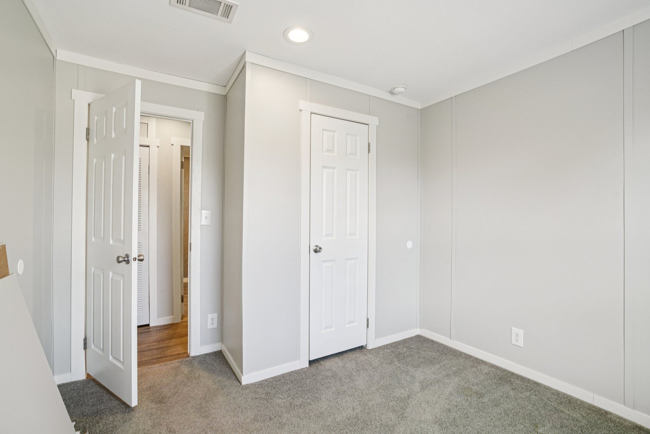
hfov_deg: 96.7
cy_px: 217
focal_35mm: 16
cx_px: 325
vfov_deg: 73.7
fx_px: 289
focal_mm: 16
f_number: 8
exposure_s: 1/30
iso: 400
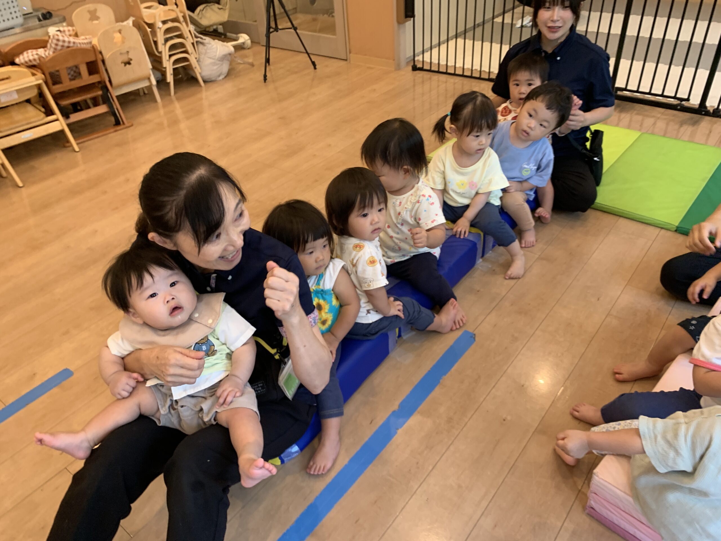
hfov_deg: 67.3
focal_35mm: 26
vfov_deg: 53.1
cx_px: 360
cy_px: 270
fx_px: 542
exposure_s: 1/60
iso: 125
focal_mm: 4.25
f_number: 1.8
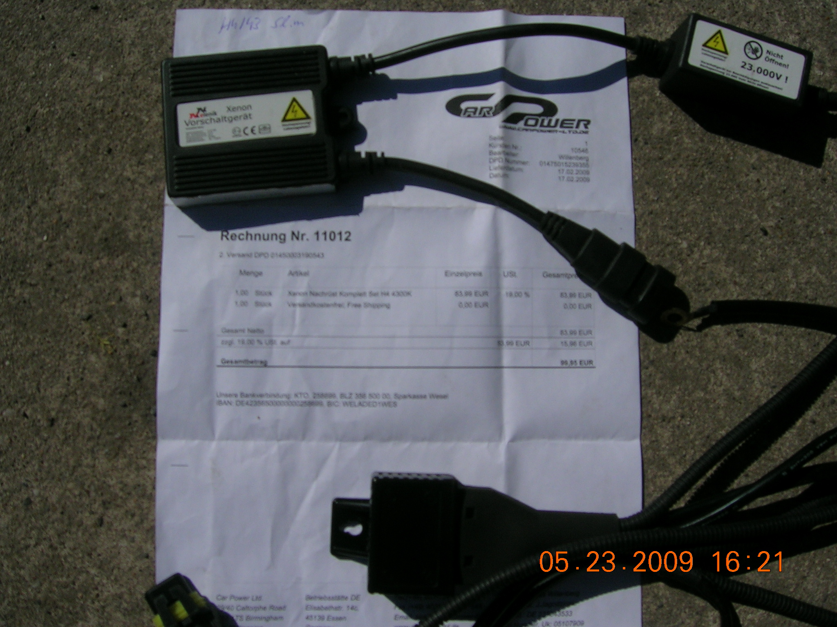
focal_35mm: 35
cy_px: 314
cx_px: 418
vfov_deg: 40.7
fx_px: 846
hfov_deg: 52.6
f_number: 4.8
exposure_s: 1/2900
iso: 50
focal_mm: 5.4
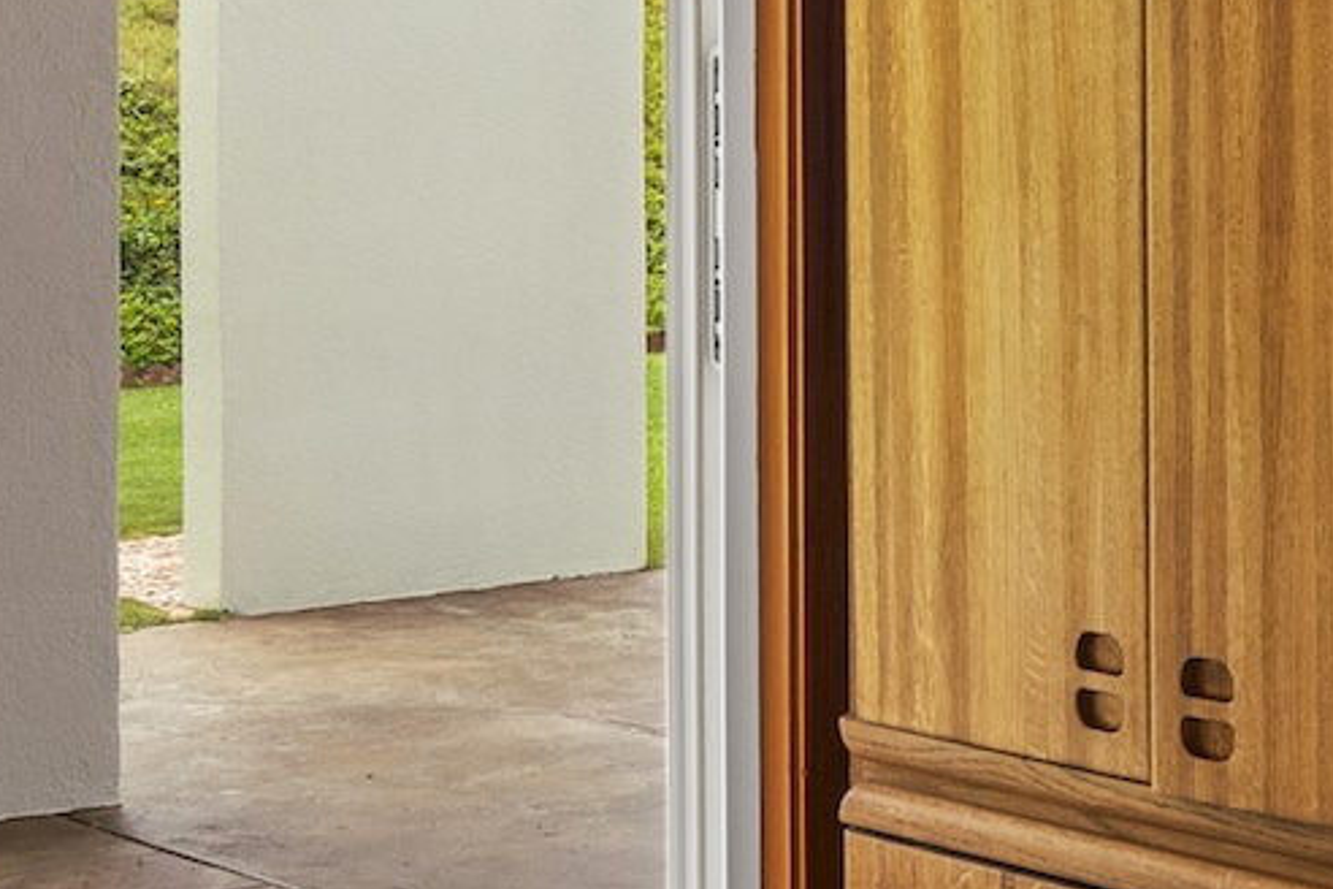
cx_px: 1325
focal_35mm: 117
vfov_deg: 11.5
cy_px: -146
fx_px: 4332
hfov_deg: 17.1
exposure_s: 1/13
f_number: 8
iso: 100
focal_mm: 16
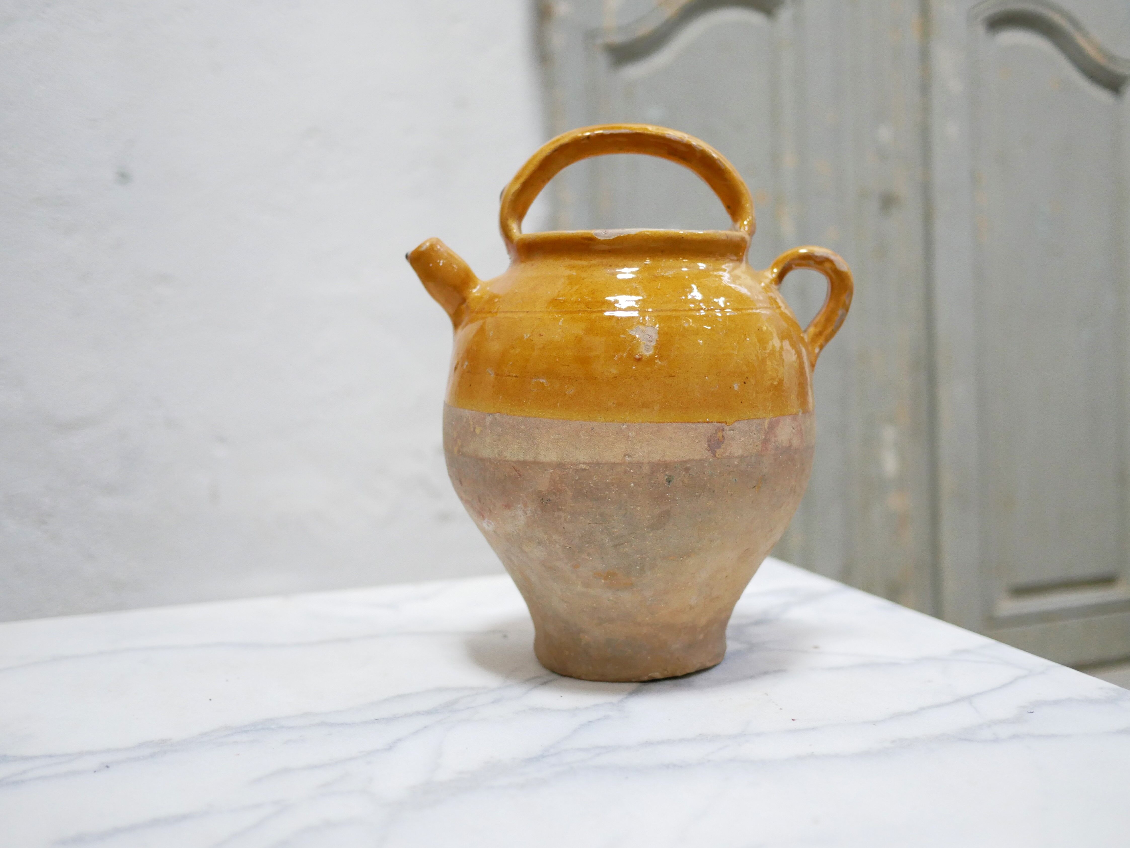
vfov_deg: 36.0
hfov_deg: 46.8
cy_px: 424
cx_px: 565
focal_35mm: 40
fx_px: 1306
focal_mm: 20
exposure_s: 1/60
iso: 1000
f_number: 1.7
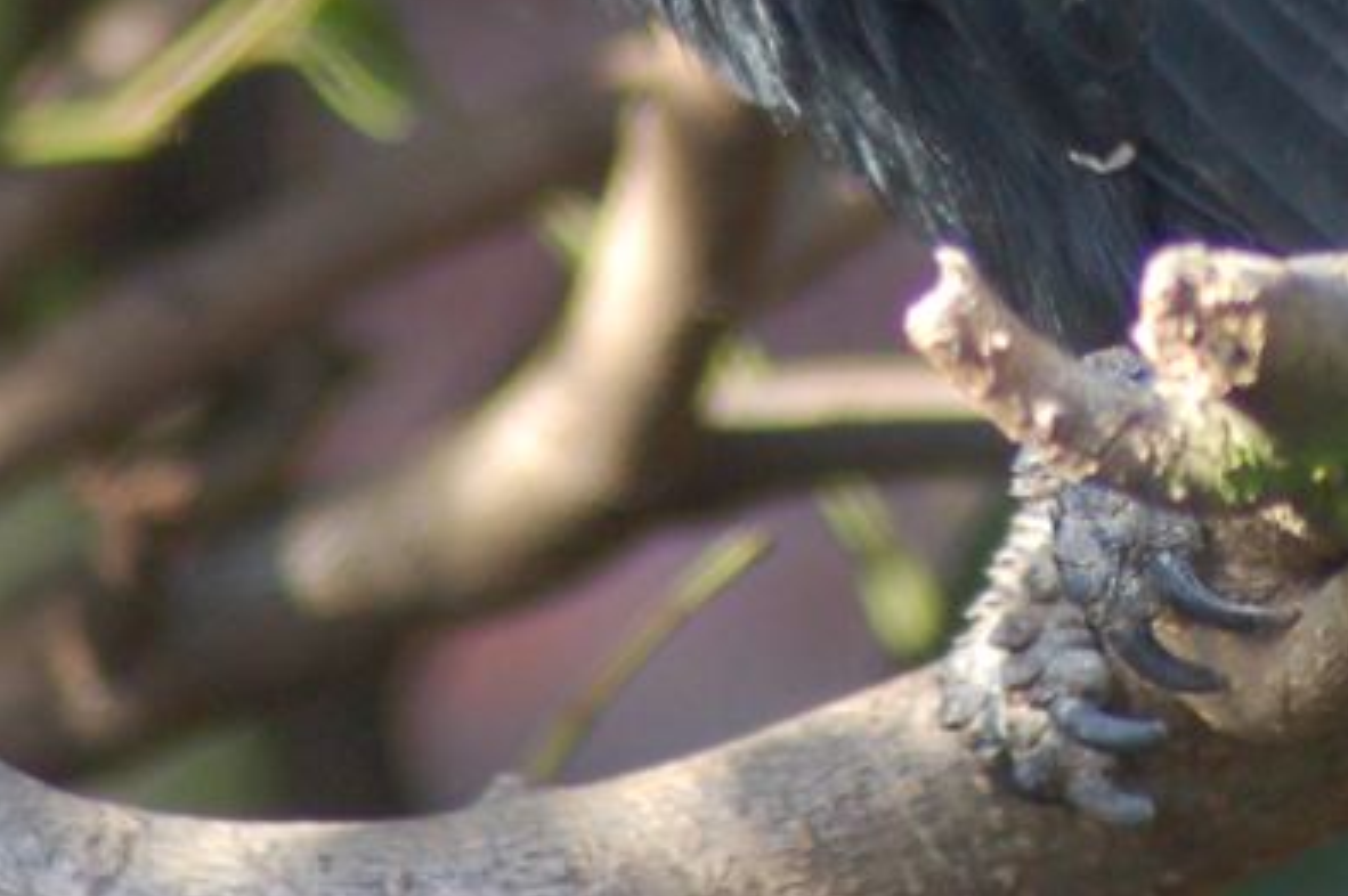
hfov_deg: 2.7
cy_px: -542
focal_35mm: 755
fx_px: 28232
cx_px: 1028
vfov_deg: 1.8
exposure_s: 1/200
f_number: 4.8
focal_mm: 155
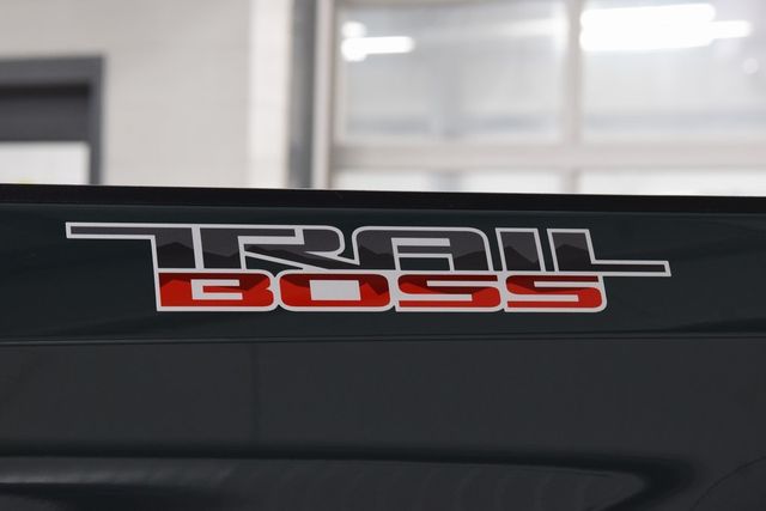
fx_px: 2075
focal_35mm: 98
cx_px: 383
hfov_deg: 20.9
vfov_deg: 14.0
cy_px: 256
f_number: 7.1
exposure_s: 1/30
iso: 1100
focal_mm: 65
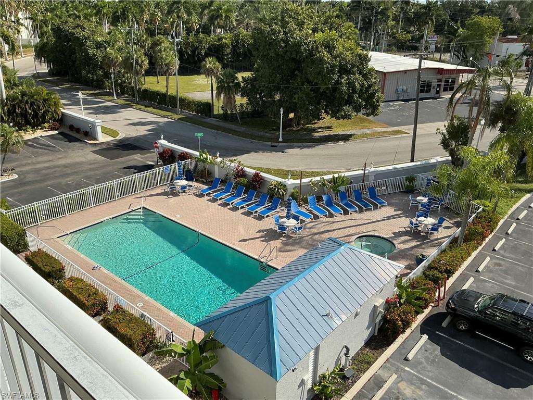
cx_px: 266
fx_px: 431
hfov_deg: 63.4
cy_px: 200
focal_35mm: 28
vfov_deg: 49.7
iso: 25
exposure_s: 1/2227
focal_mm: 3
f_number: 1.8
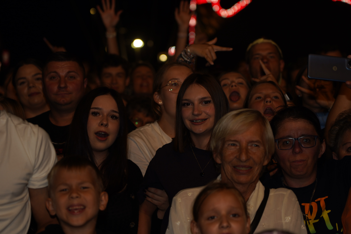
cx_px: 176
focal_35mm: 105
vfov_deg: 13.0
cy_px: 117
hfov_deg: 19.5
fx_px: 1024
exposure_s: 1/100
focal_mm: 105
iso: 160
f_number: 4
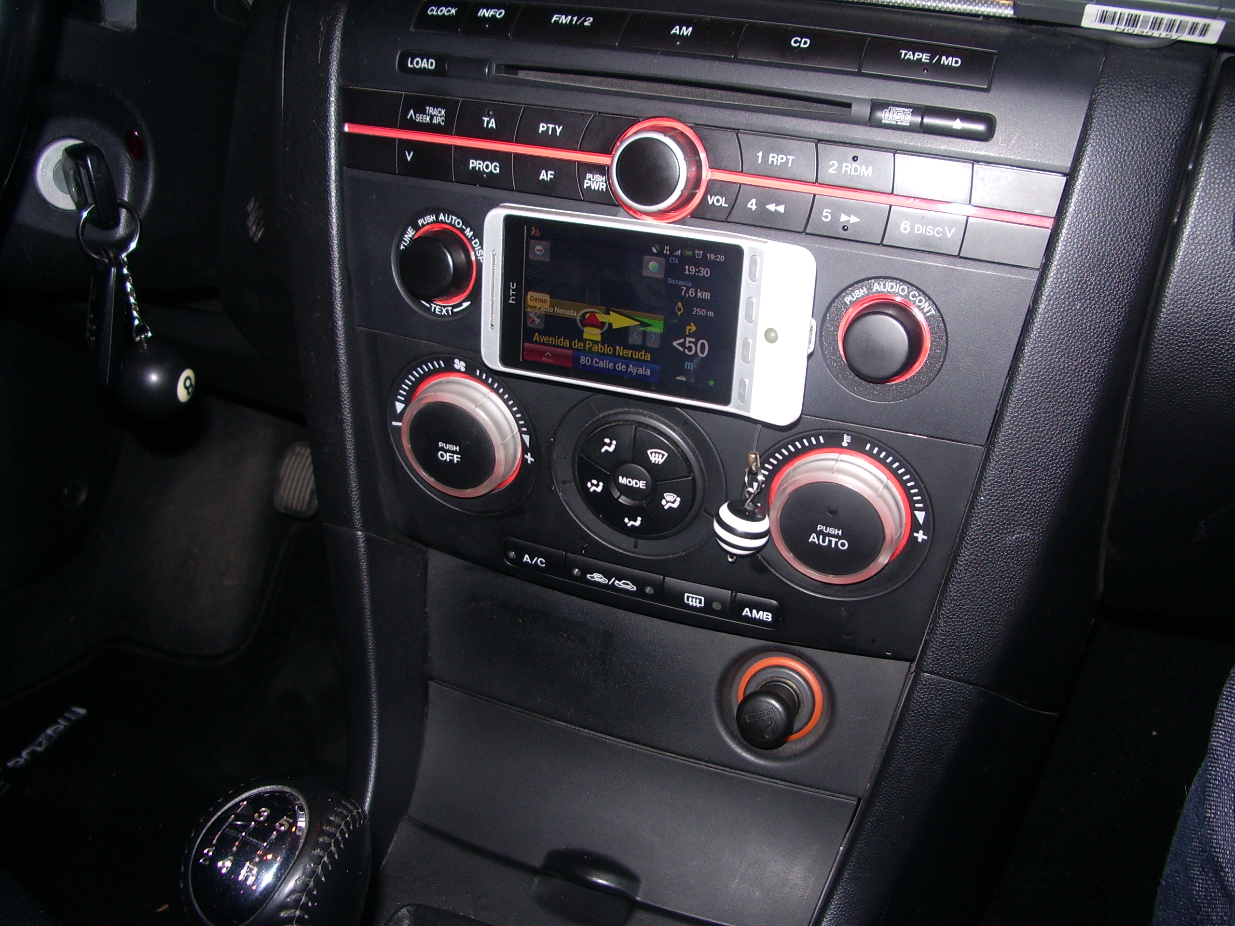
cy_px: 463
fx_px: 1249
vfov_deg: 40.7
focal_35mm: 35
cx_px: 618
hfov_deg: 52.6
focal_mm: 5.8
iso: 100
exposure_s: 1/40
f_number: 2.6
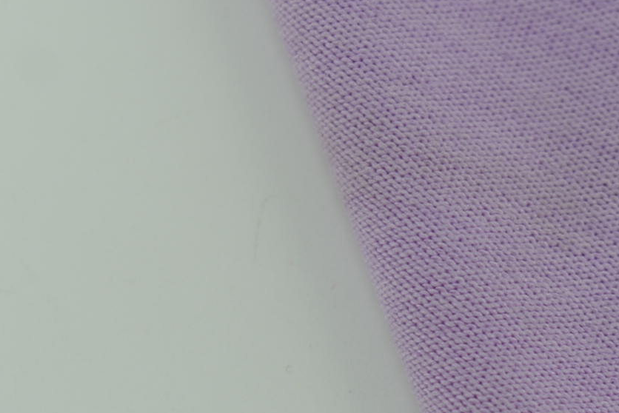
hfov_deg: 11.1
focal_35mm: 180
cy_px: 540
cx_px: 857
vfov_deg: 7.5
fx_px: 3096
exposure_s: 1/250
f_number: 3.5
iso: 100
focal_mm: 50
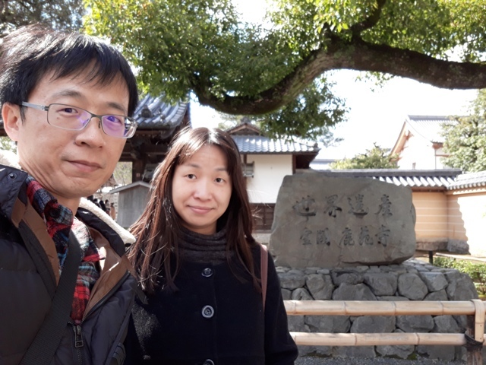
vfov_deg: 49.7
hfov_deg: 63.4
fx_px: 393
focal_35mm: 28
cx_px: 243
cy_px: 182
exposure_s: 1/192
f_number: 1.9
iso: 40
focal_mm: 3.34
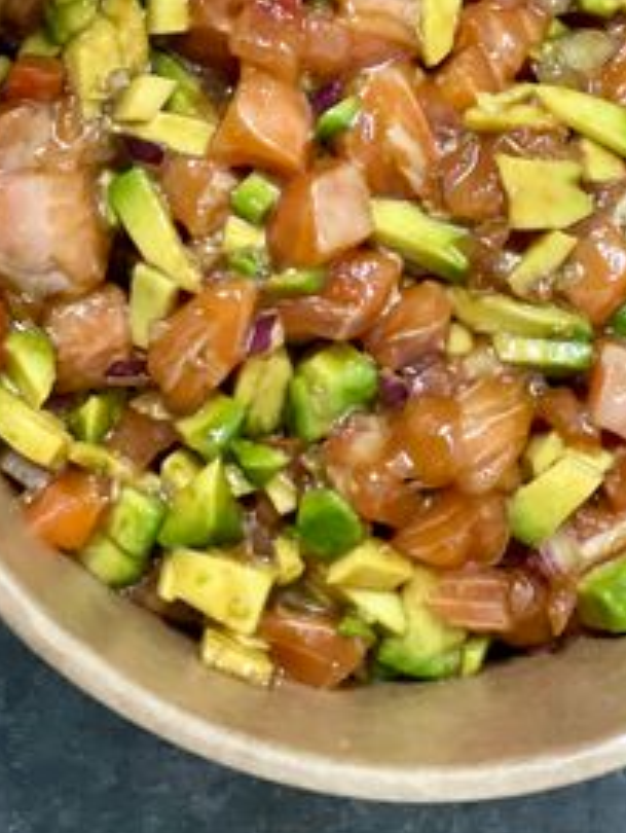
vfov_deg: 23.7
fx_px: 1974
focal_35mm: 82
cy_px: 256
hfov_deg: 17.9
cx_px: 453
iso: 400
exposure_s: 1/25
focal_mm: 6
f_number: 2
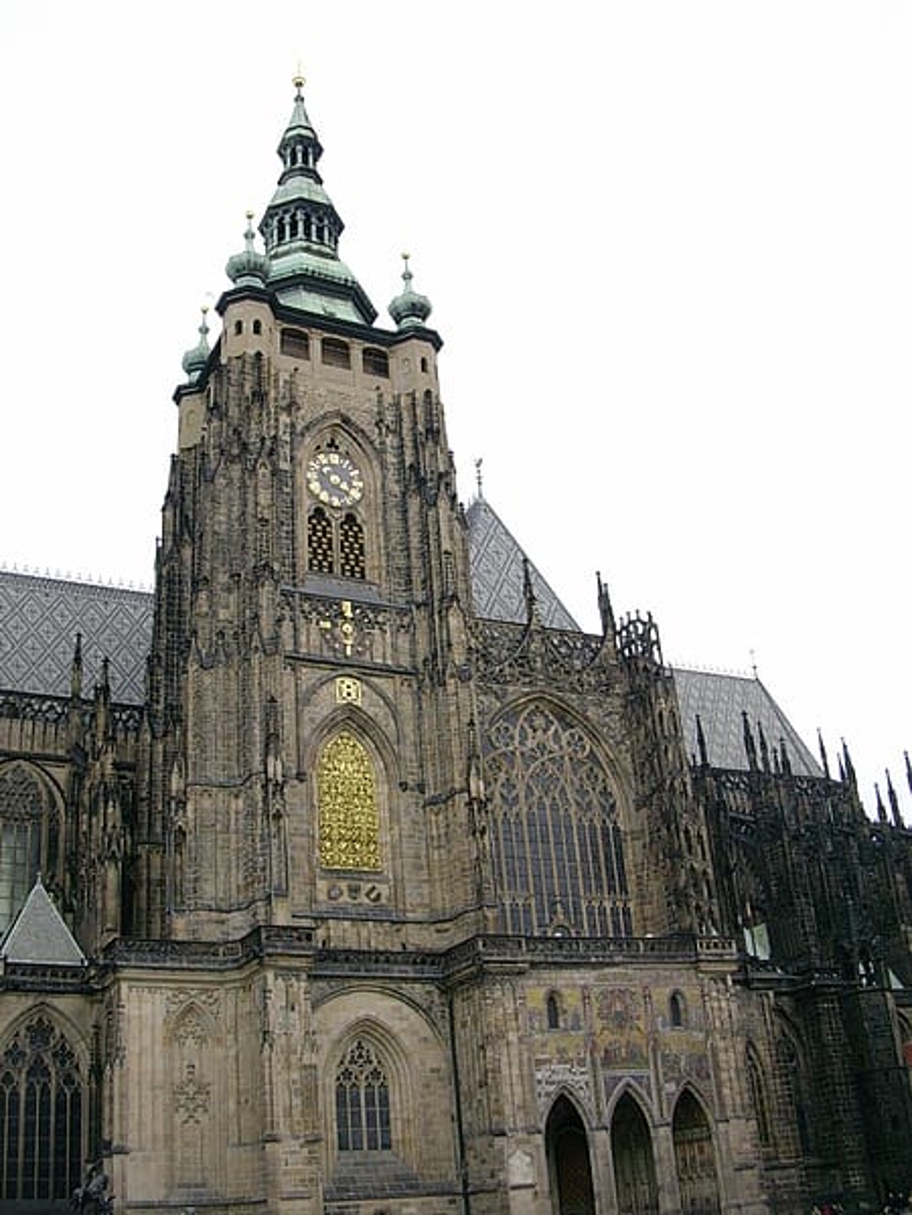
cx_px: 456
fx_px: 1300
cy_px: 608
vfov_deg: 50.1
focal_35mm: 37
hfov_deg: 38.7
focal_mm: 5.6
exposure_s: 1/512
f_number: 2.7
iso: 70
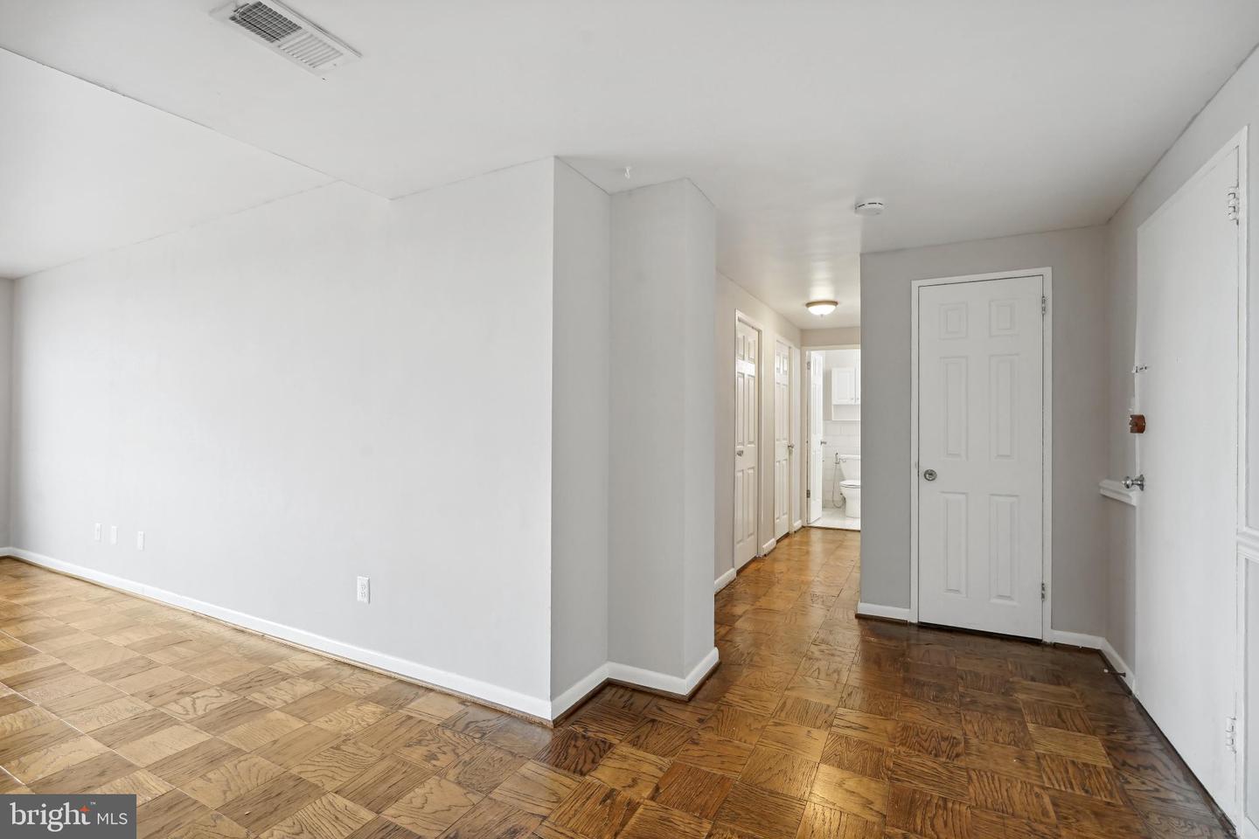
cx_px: 630
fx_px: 560
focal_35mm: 16
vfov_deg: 73.7
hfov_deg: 96.7
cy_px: 420
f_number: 8
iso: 800
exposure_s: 1/40
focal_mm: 16
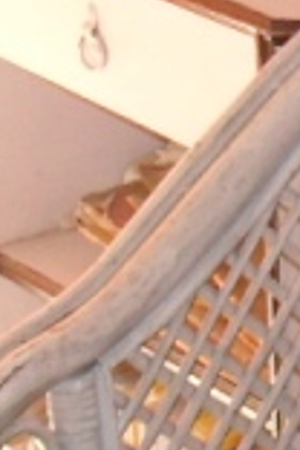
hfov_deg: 6.6
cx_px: 747
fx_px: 2437
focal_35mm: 195
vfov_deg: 10.5
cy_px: 20
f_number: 2.8
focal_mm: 6.3
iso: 160
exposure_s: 1/45
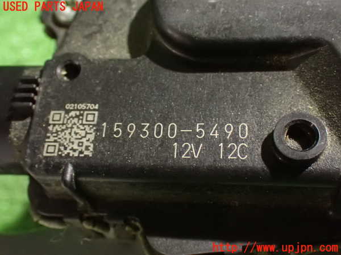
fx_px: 493
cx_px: 170
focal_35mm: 50
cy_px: 128
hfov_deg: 38.2
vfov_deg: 29.1
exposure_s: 1/13
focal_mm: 9.01
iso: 1600
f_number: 3.2
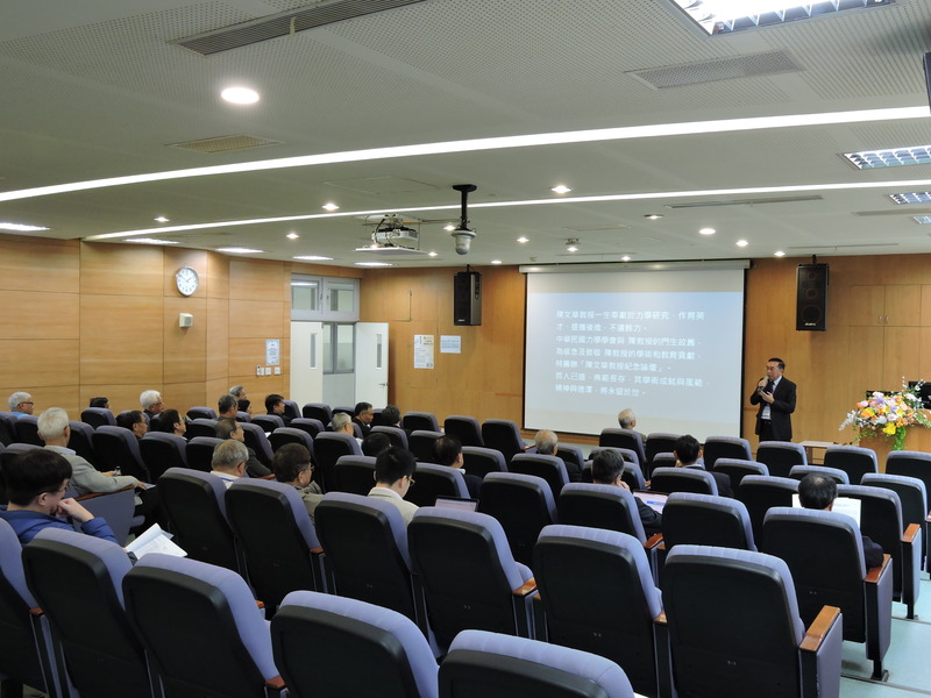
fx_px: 888
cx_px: 466
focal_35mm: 33
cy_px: 349
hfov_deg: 55.4
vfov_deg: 42.9
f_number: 3.6
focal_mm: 5.9
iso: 360
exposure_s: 1/30
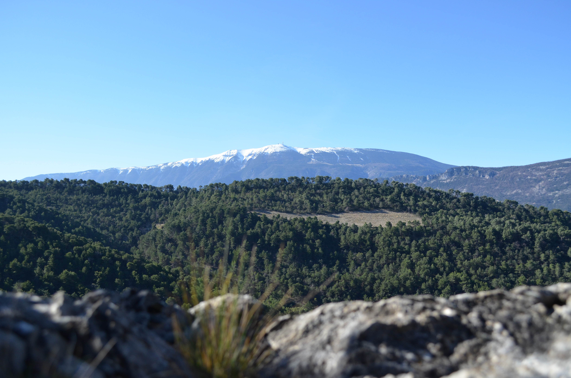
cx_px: 286
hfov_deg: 53.2
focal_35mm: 36
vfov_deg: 36.7
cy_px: 189
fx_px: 570
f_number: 5.6
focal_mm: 24
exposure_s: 1/1250
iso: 400
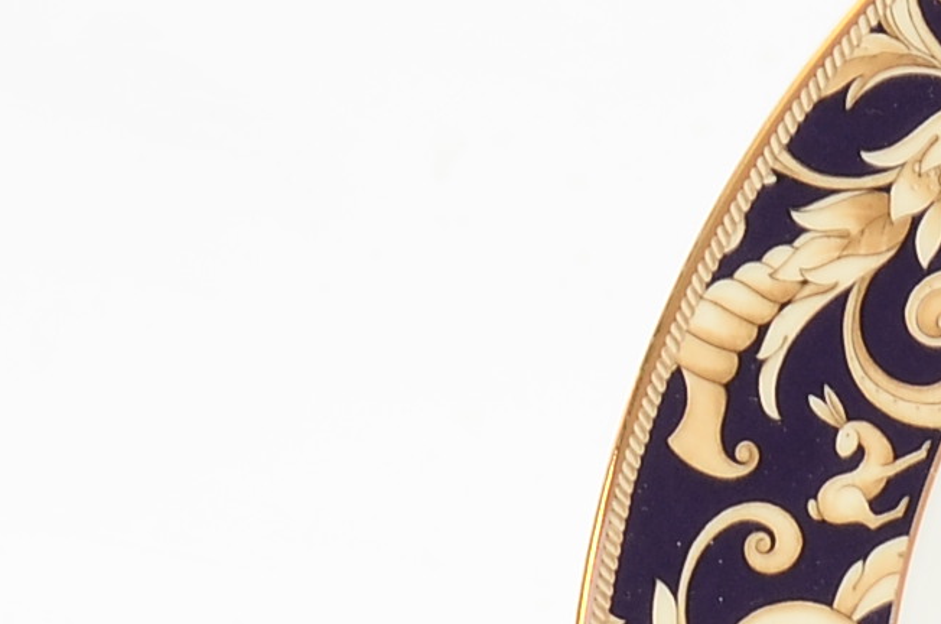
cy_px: 1075
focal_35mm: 272
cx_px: 862
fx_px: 7096
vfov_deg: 5.0
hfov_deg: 7.6
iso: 250
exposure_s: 1/80
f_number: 11
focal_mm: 32
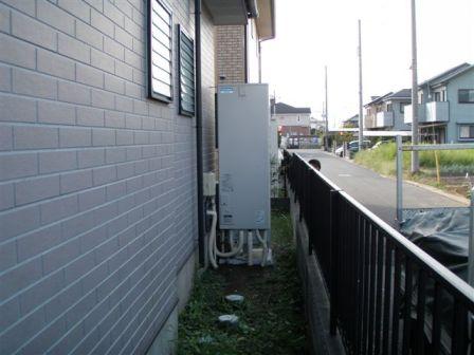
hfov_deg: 49.0
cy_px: 178
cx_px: 237
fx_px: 520
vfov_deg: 37.7
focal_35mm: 38
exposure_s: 1/160
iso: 80
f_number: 3.5
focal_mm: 6.7
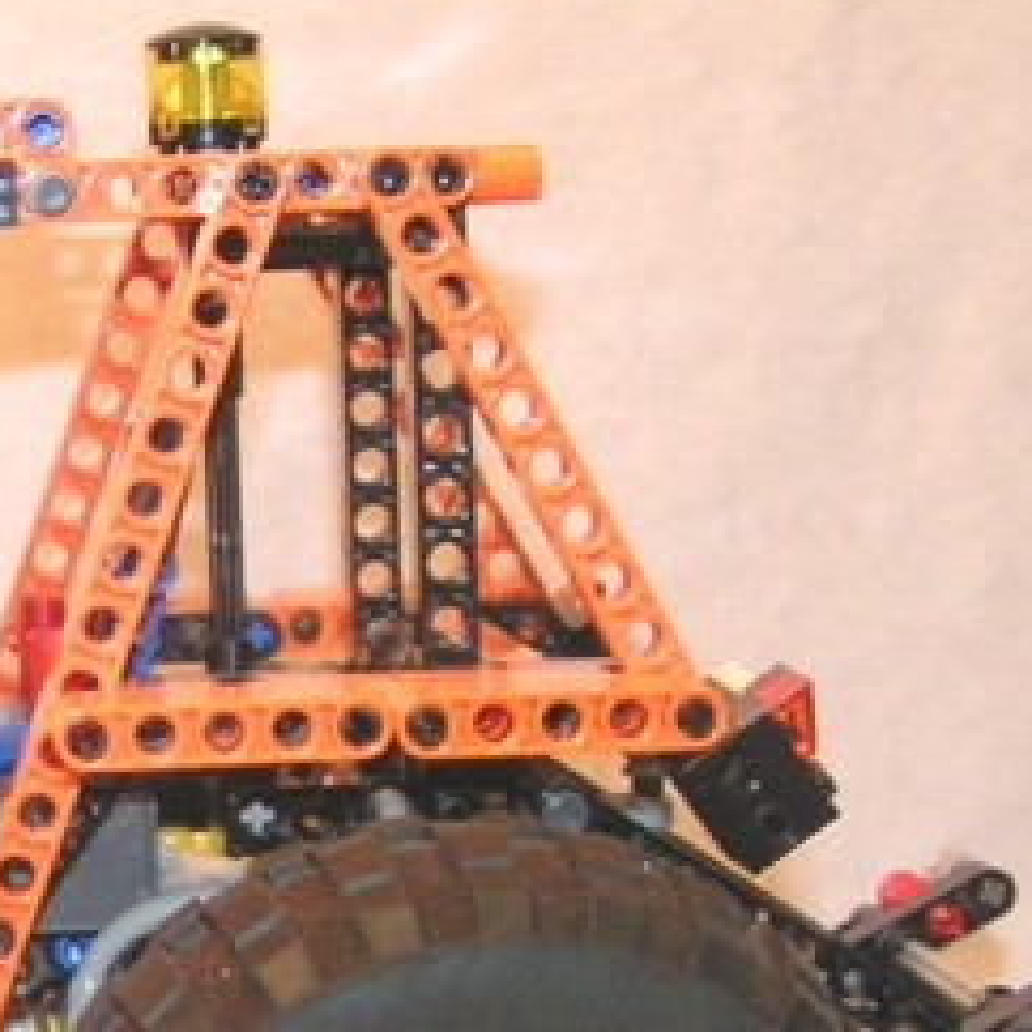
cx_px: -107
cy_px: 896
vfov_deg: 19.2
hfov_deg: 18.7
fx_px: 3002
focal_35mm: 89
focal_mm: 5.8
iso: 200
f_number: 2.8
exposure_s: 1/40
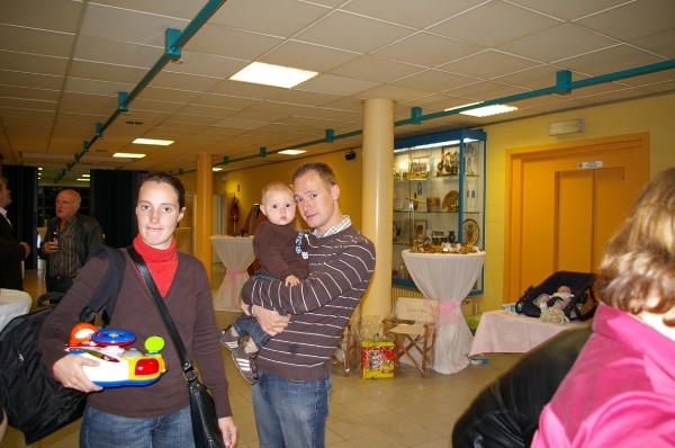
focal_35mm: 27
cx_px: 338
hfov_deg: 67.5
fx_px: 505
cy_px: 224
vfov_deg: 47.8
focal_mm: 18
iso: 200
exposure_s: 1/30
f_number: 3.5
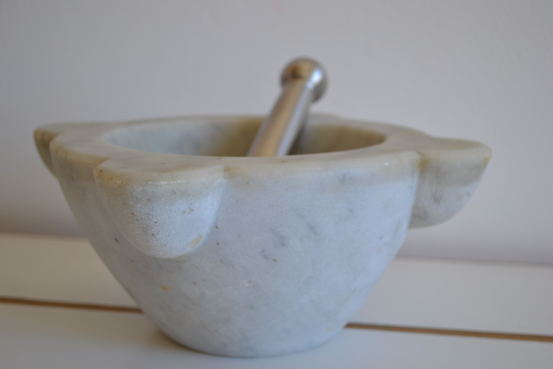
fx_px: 783
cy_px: 184
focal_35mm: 51
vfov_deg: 26.5
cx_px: 276
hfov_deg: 38.9
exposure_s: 1/50
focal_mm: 34
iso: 400
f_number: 5
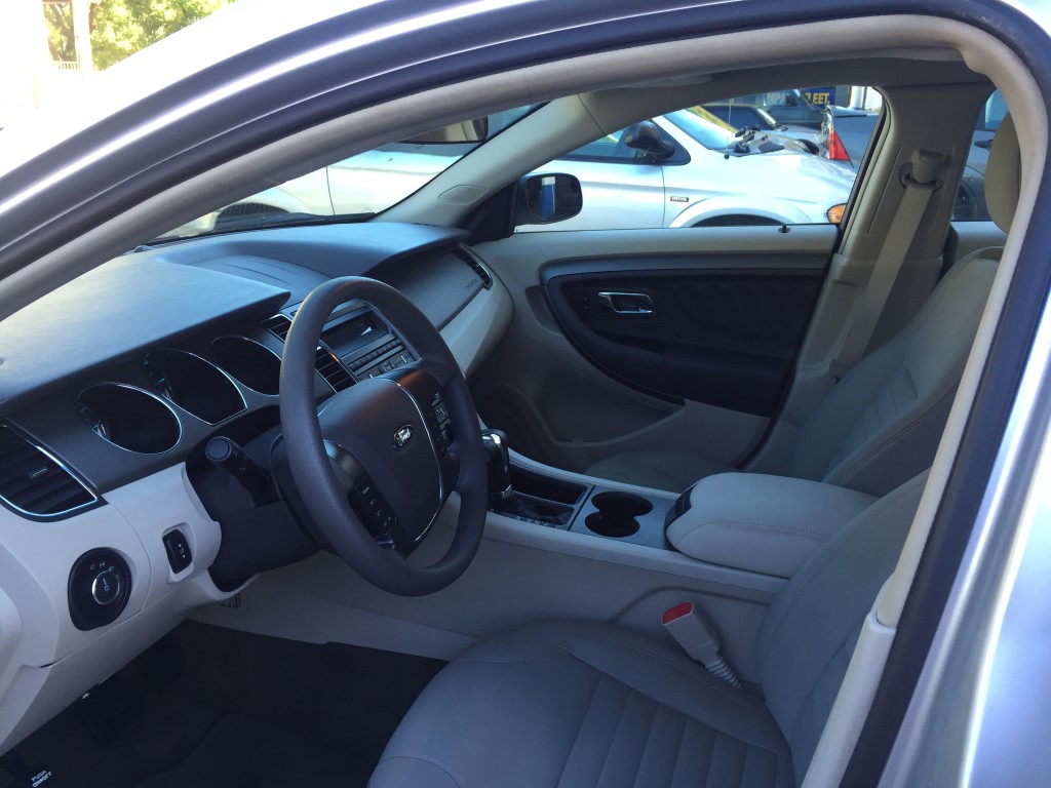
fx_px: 880
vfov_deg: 48.2
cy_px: 394
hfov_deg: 61.7
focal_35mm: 29
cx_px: 526
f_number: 2.2
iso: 50
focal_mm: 4.15
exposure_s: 1/120
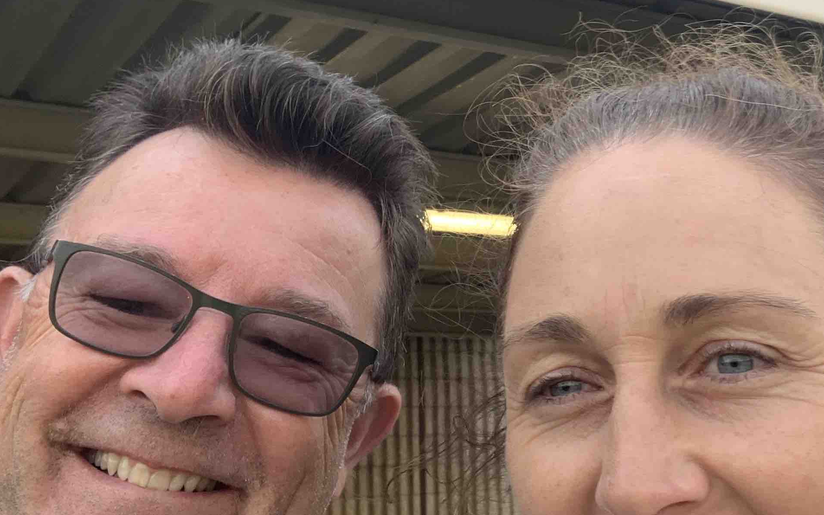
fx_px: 1235
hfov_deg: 36.3
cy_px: 243
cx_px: 591
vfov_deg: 23.6
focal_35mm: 55
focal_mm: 2.87
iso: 25
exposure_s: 1/121
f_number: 2.2
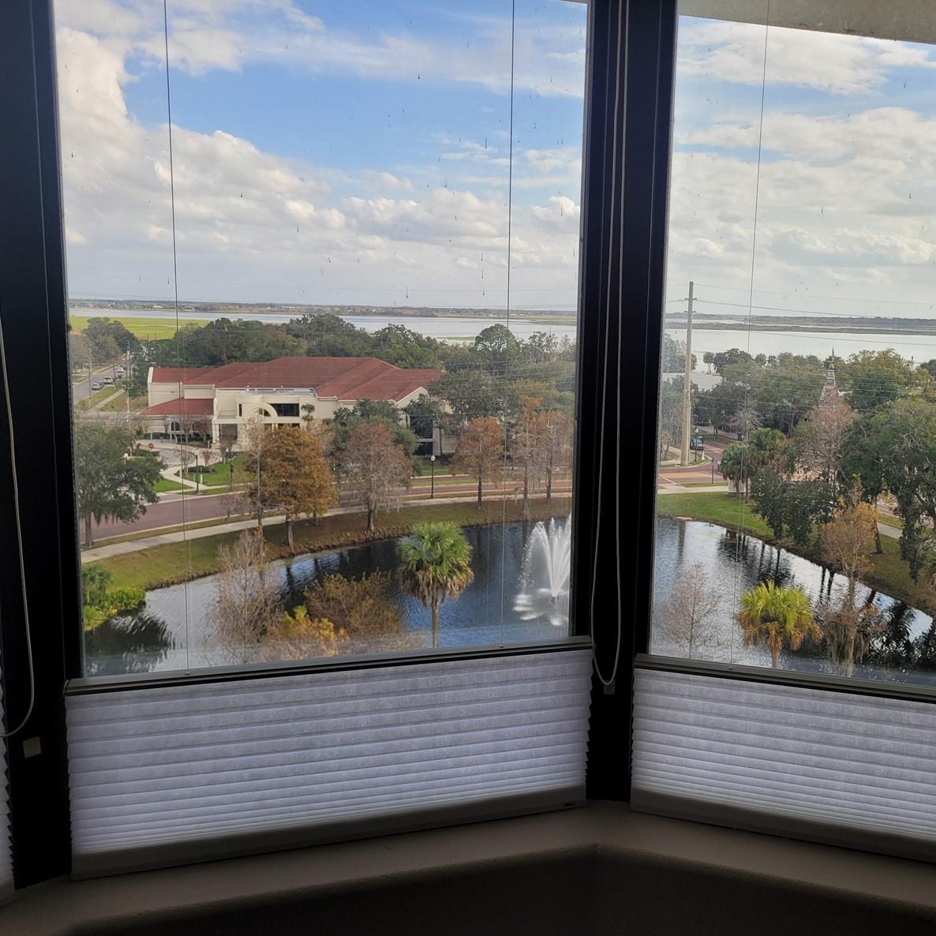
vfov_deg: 52.5
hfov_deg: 52.2
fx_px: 948
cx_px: 556
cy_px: 470
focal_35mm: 31
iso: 40
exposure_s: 1/825
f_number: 1.8
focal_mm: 5.4
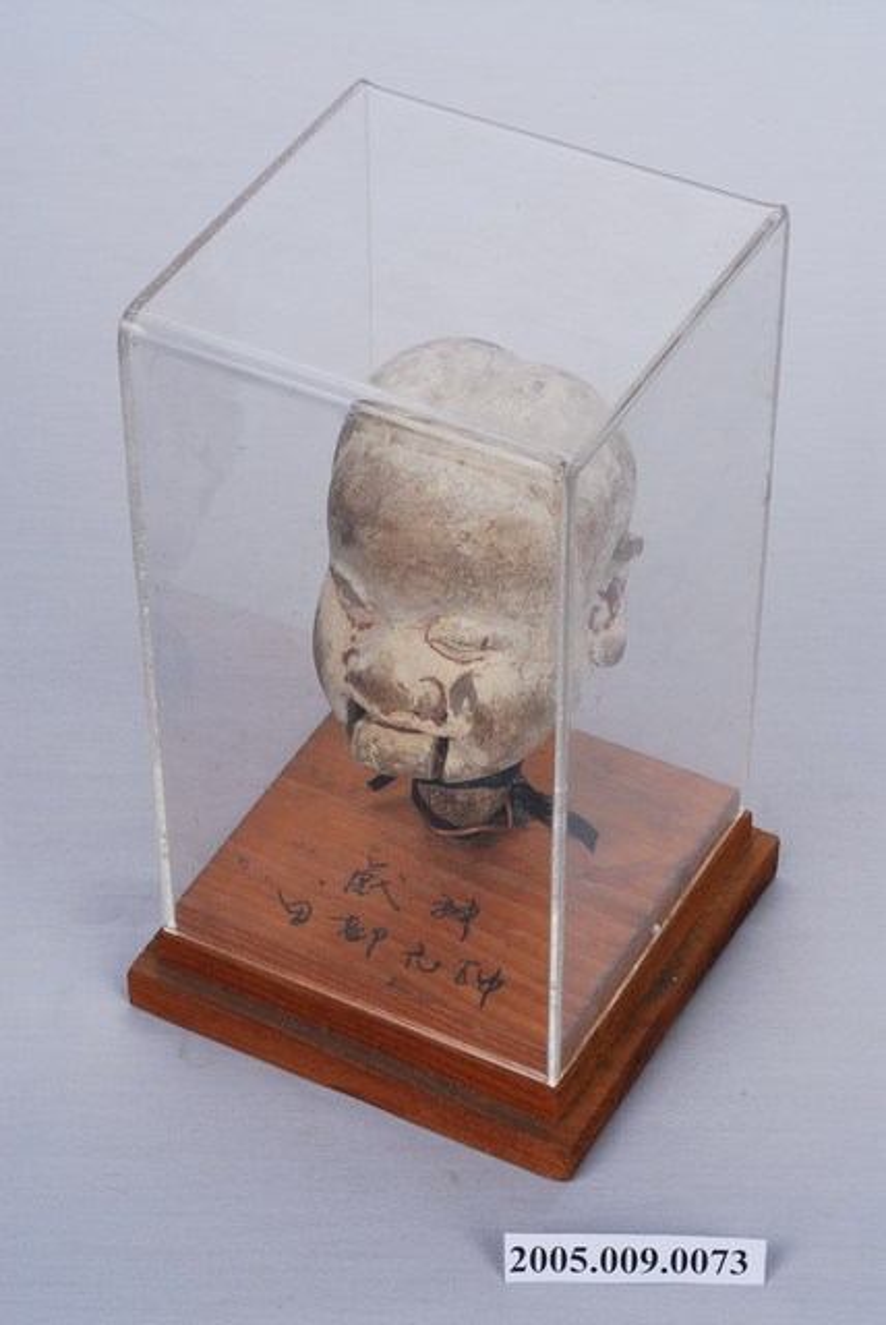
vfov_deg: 22.6
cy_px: 662
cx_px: 443
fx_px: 3315
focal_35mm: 90
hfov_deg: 15.2
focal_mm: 60
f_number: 29
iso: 100
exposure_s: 1/100
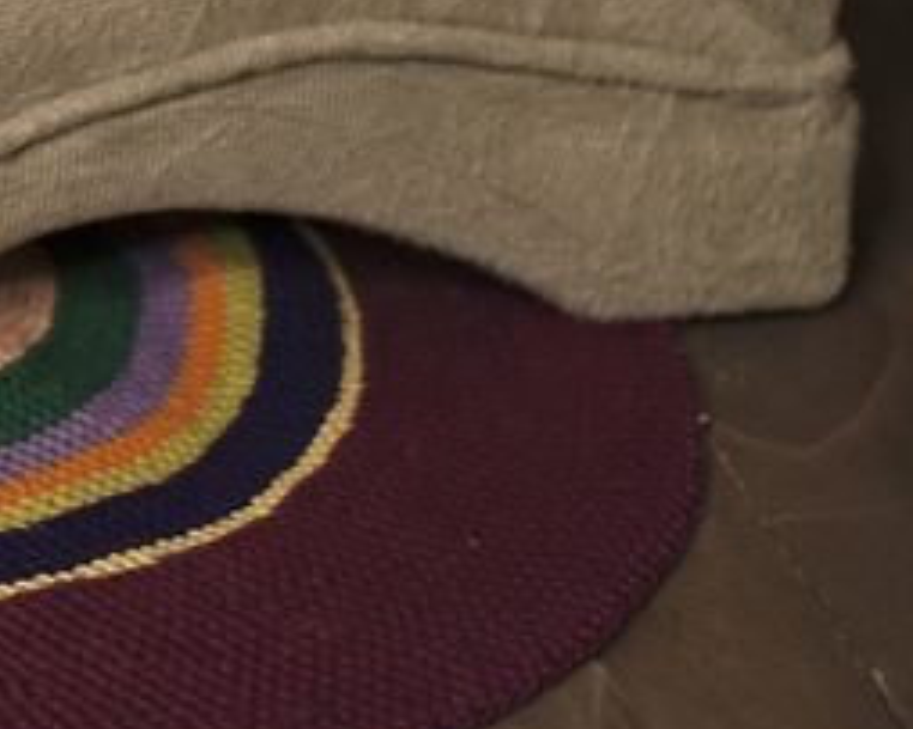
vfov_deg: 9.5
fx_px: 4187
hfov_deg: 11.8
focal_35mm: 155
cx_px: -550
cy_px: -600
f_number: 3.2
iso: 500
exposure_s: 1/125
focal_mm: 35
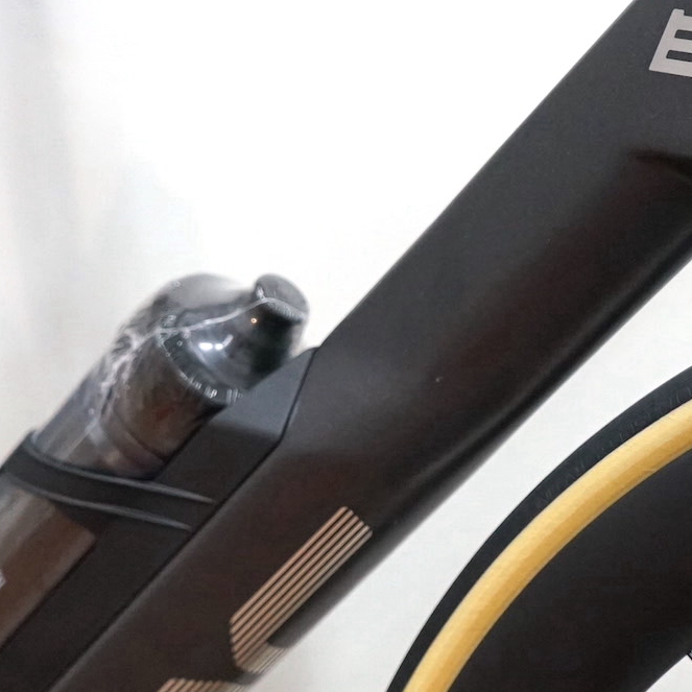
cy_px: 341
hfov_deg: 20.0
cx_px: 529
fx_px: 1945
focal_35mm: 86
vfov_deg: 20.2
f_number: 4
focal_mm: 32
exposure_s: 1/160
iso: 2500
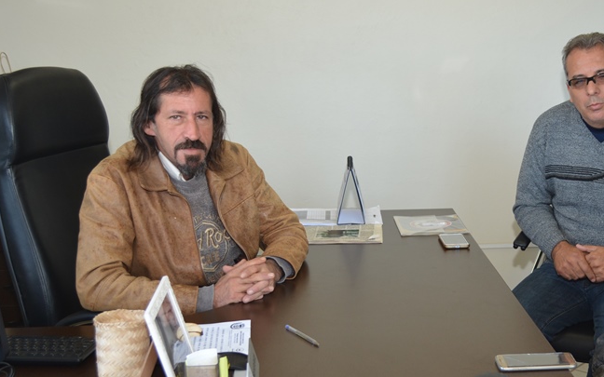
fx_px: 955
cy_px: 264
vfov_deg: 22.2
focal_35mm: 58
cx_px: 430
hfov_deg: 34.6
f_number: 4
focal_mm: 24
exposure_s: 1/60
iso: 400
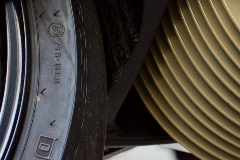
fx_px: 1580
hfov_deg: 8.6
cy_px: -75
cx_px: 314
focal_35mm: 237
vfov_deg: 5.7
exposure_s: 1/60
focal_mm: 50
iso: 500
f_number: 4
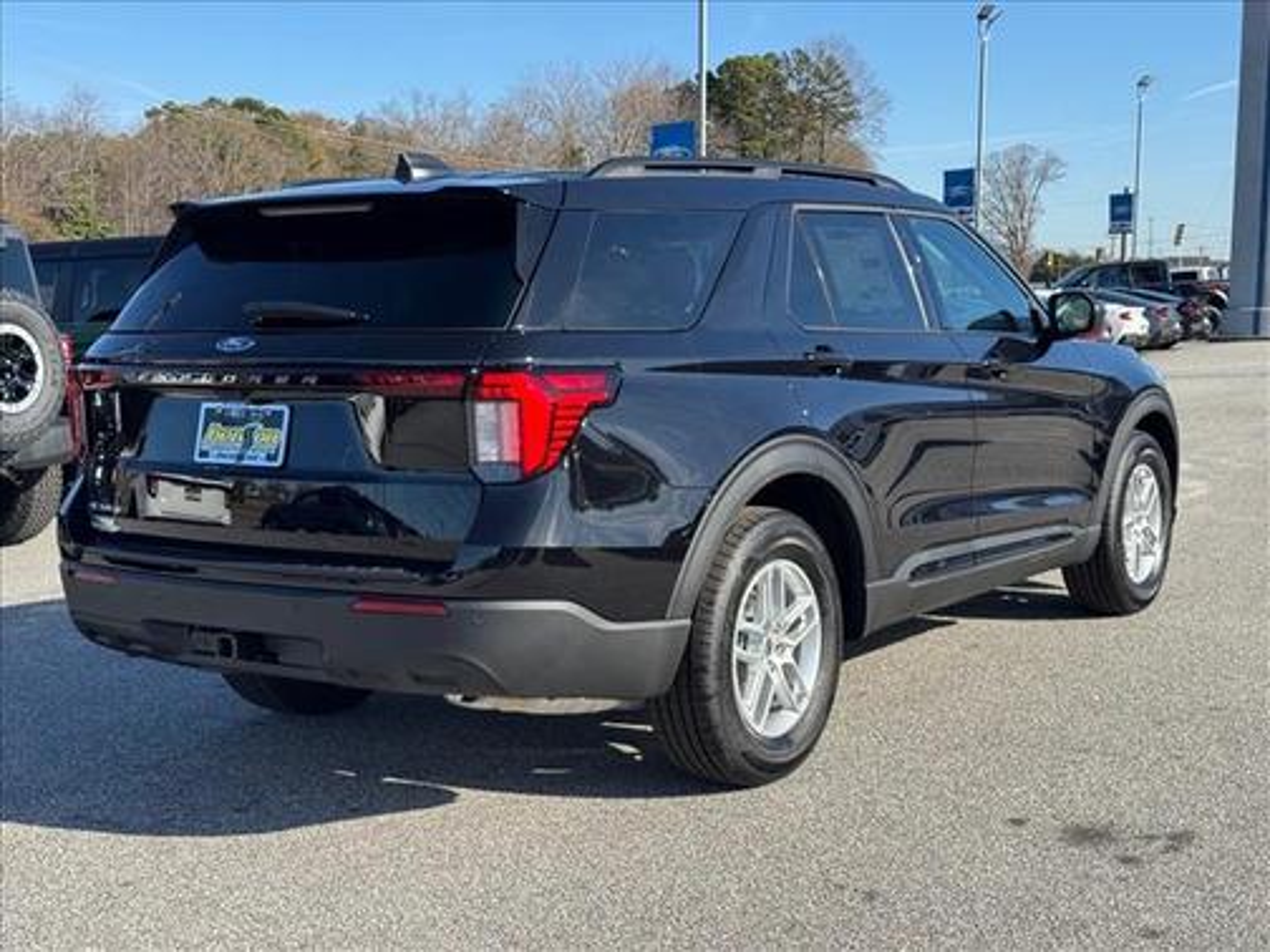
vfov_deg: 30.3
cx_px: 635
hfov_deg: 39.7
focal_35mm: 48
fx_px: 1761
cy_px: 476
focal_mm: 6.76
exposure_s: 1/1724
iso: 64
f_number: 1.78
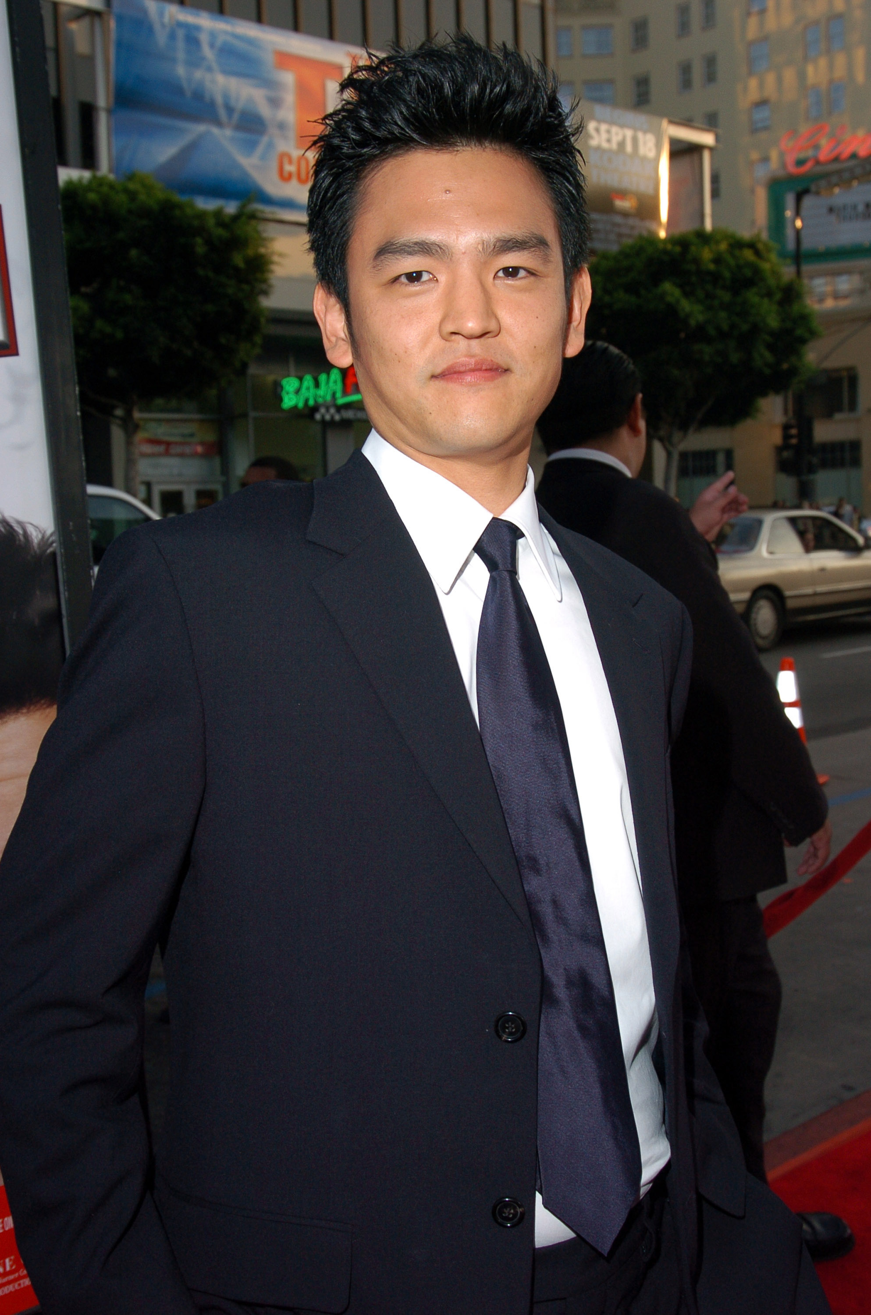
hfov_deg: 31.8
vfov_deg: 46.5
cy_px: 658
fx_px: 1531
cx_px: 436
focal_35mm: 42
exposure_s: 1/200
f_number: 8
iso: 250
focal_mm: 28
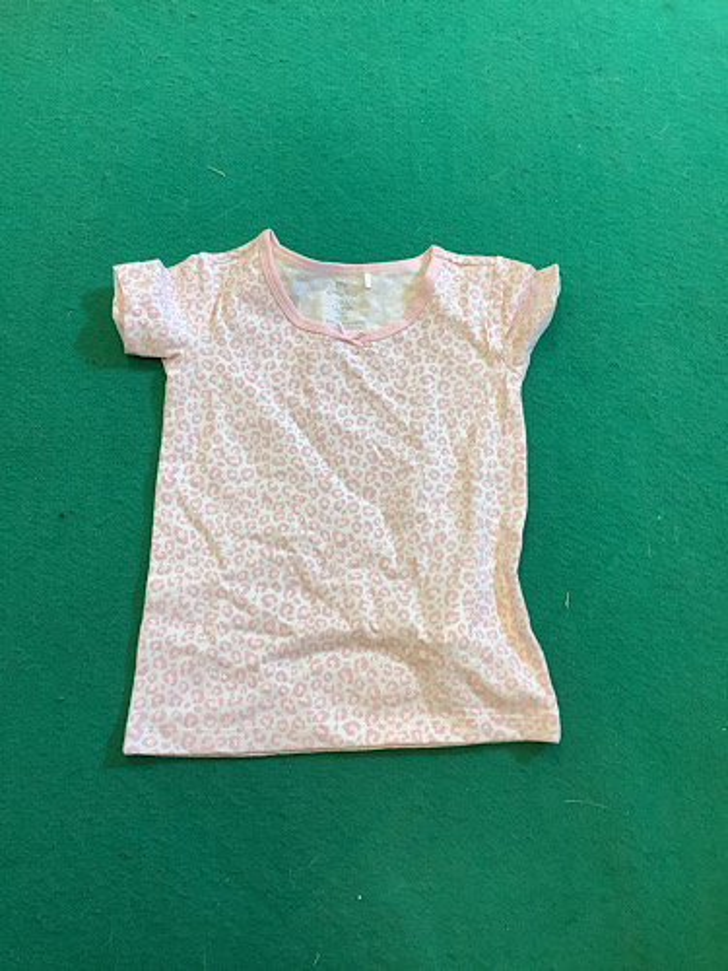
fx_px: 869
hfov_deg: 45.4
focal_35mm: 31
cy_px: 486
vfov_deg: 58.4
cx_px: 364
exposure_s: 1/50
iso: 50
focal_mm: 3.3
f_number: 2.4
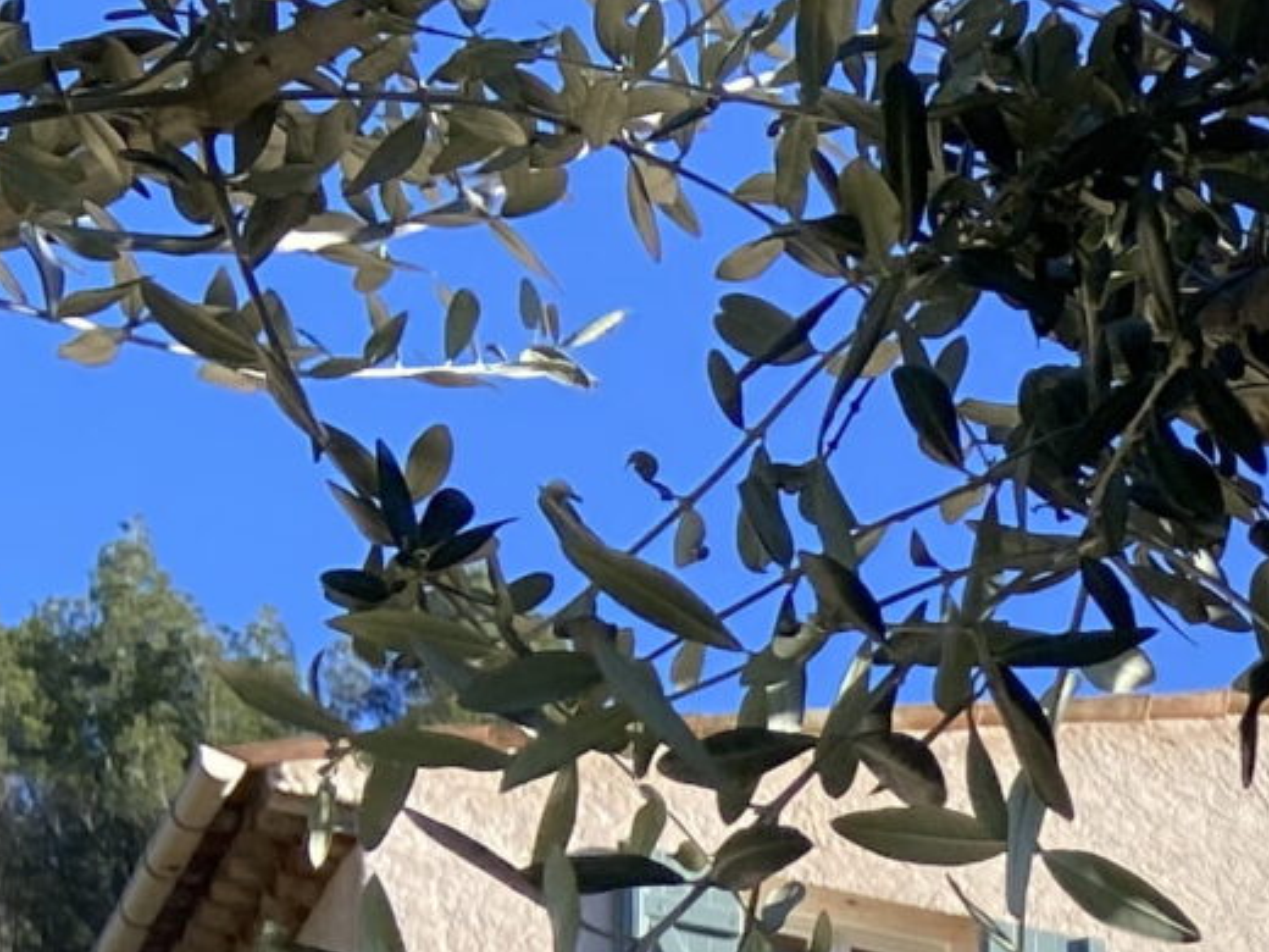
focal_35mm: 128
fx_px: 4692
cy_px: 1911
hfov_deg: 13.4
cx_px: 2479
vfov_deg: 10.6
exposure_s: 1/1218
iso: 32
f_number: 1.8
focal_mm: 4.25
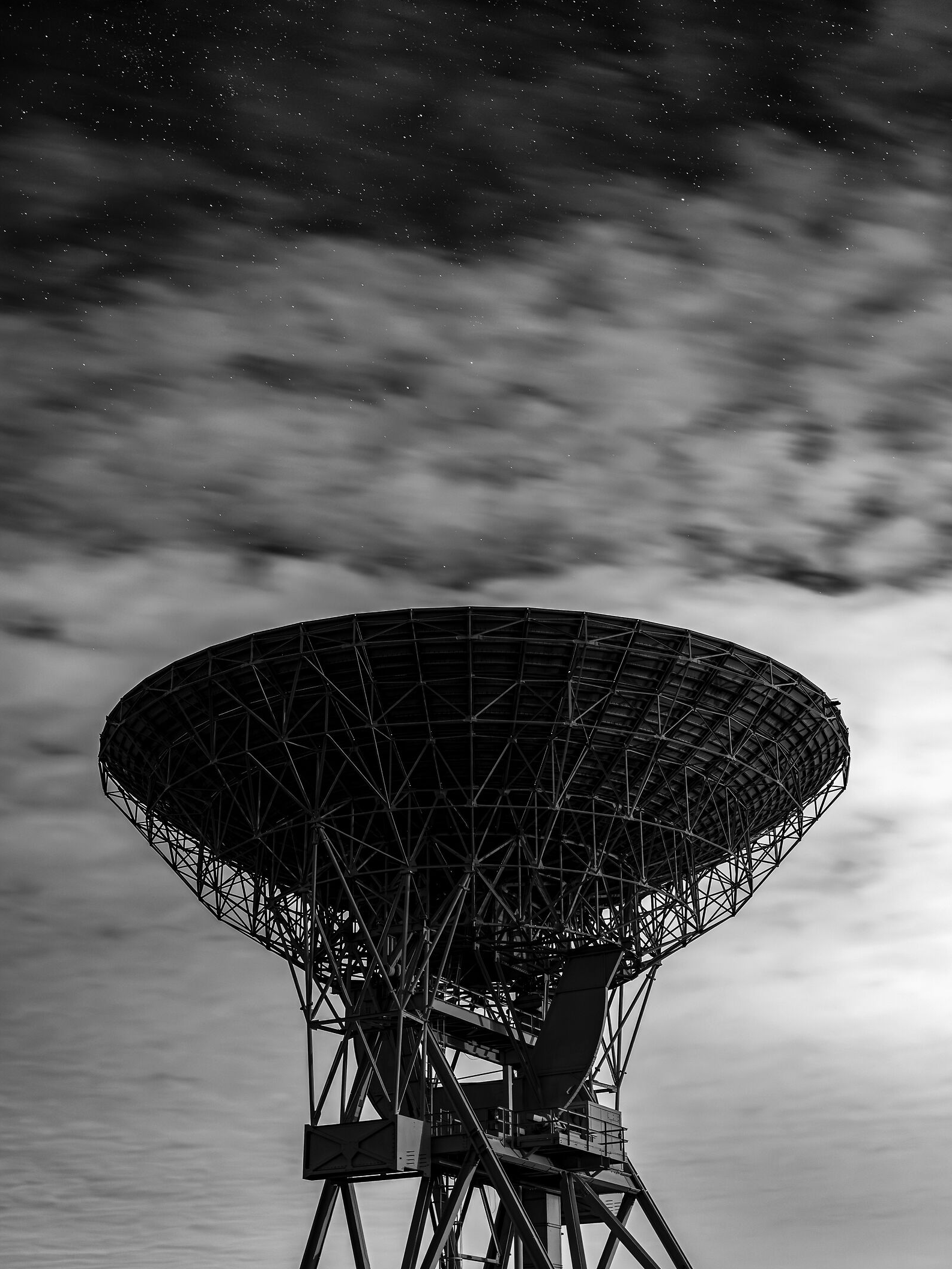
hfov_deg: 30.3
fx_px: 1760
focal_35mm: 48
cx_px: 473
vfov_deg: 39.6
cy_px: 569
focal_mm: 44
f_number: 2.8
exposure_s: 10
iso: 1600
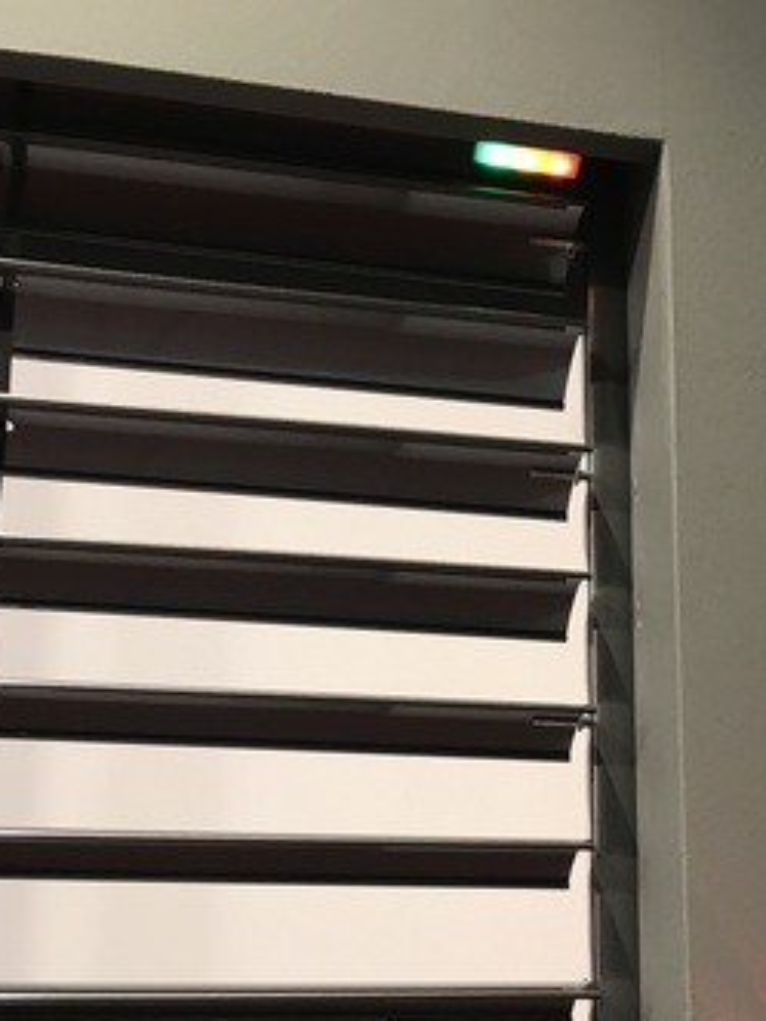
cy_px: 790
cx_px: 612
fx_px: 1357
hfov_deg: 30.7
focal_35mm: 46
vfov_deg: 39.9
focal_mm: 3.99
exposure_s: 1/17
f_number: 1.8
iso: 50
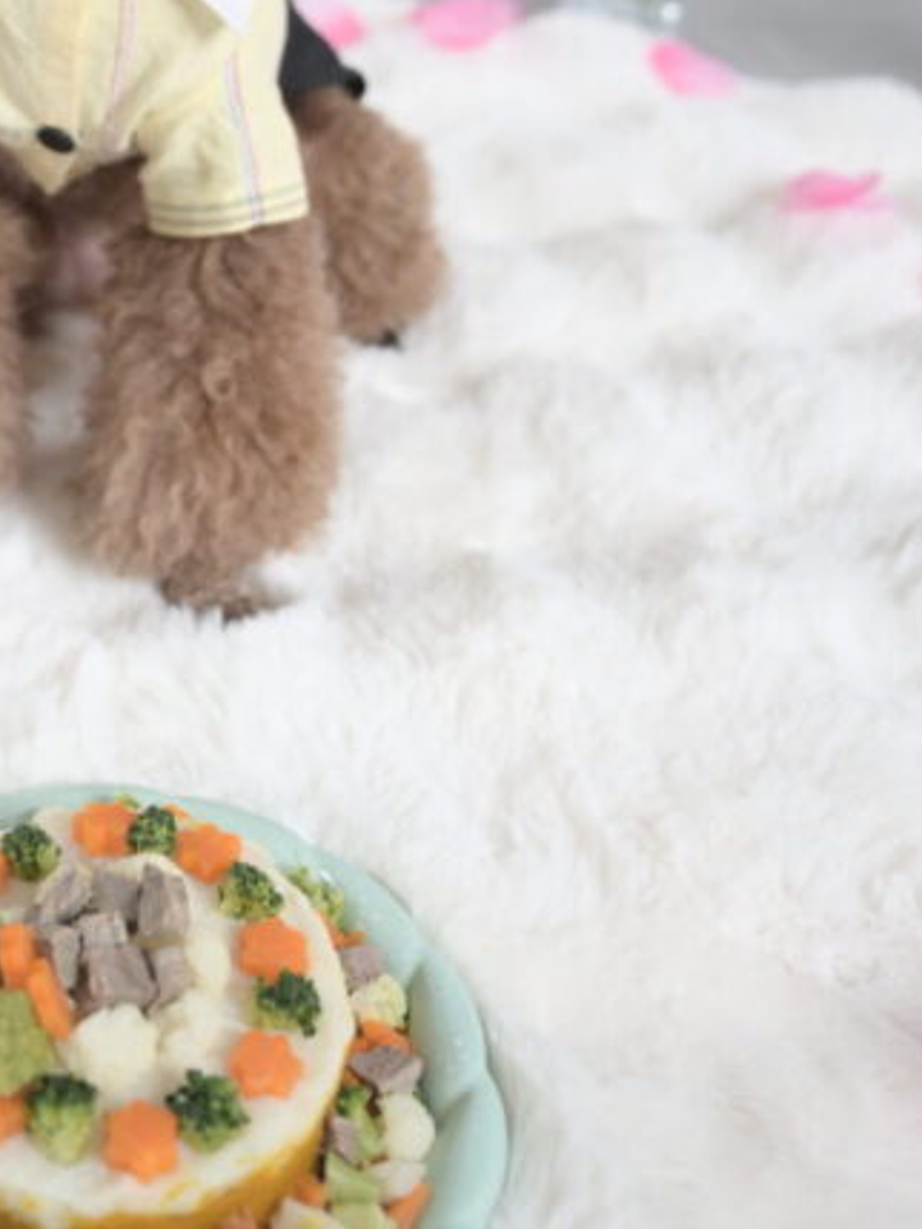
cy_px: 129
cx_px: 39
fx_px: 2241
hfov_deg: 22.5
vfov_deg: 29.4
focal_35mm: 63
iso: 100
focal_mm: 27.5
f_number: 2.8
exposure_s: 1/160
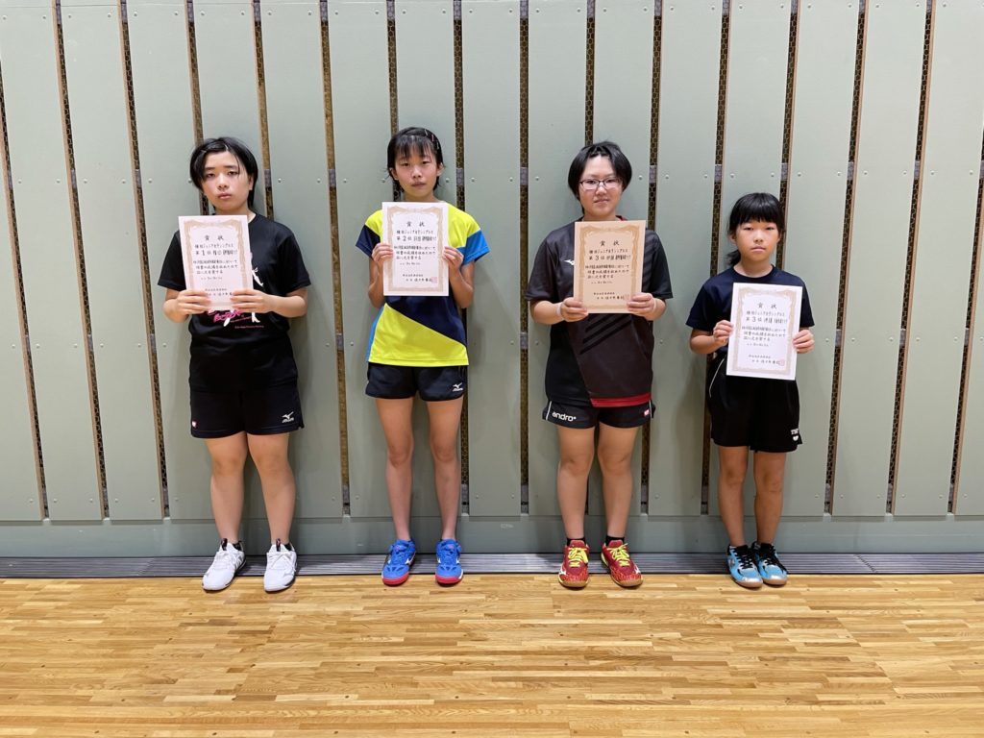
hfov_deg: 67.3
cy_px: 369
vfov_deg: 53.1
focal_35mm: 26
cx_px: 492
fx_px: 739
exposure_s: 1/50
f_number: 1.6
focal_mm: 4.2
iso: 100
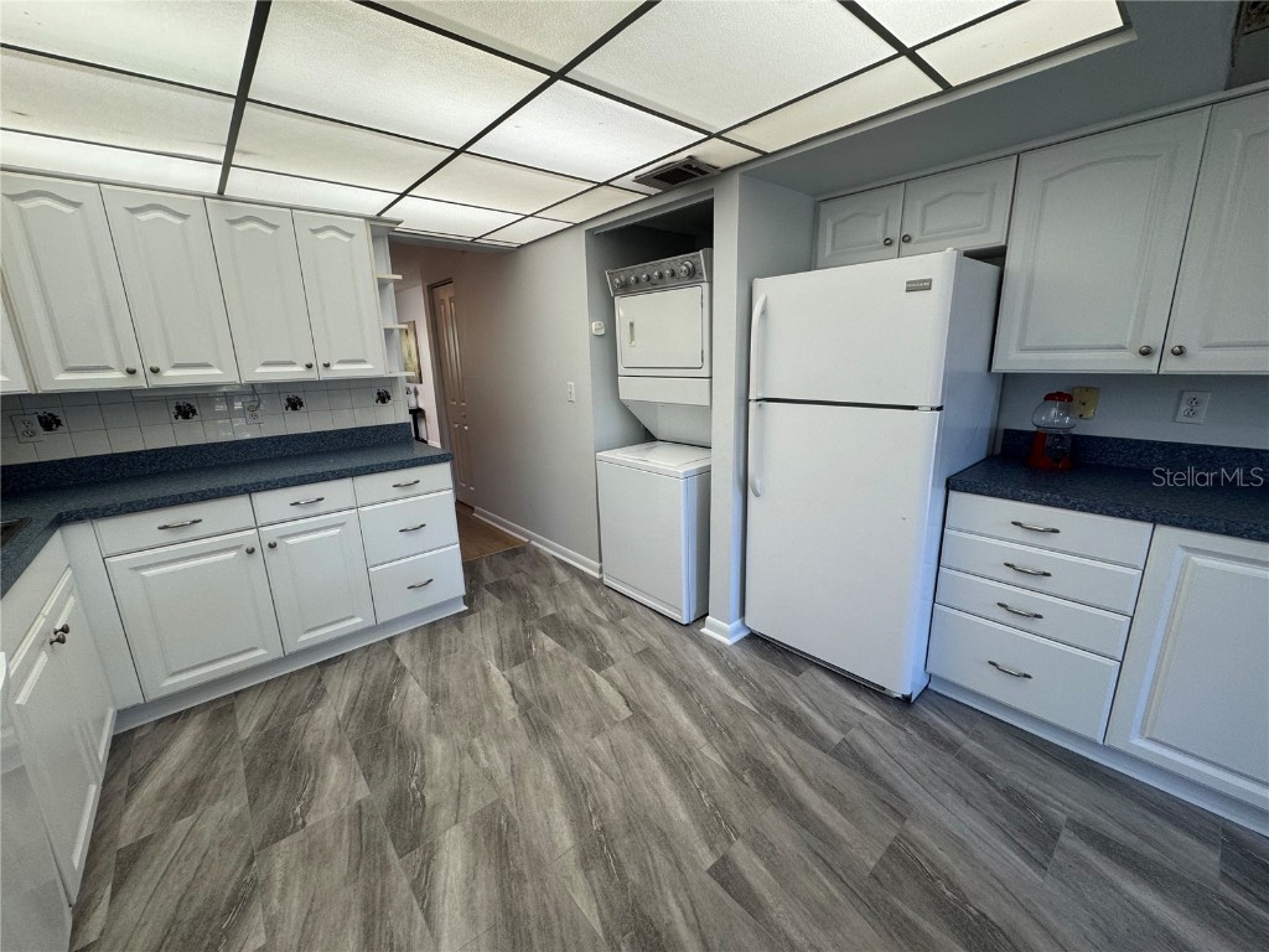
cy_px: 476
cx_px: 634
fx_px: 513
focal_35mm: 14
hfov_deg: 102.1
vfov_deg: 85.7
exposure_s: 1/120
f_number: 2.2
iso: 125
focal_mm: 2.22
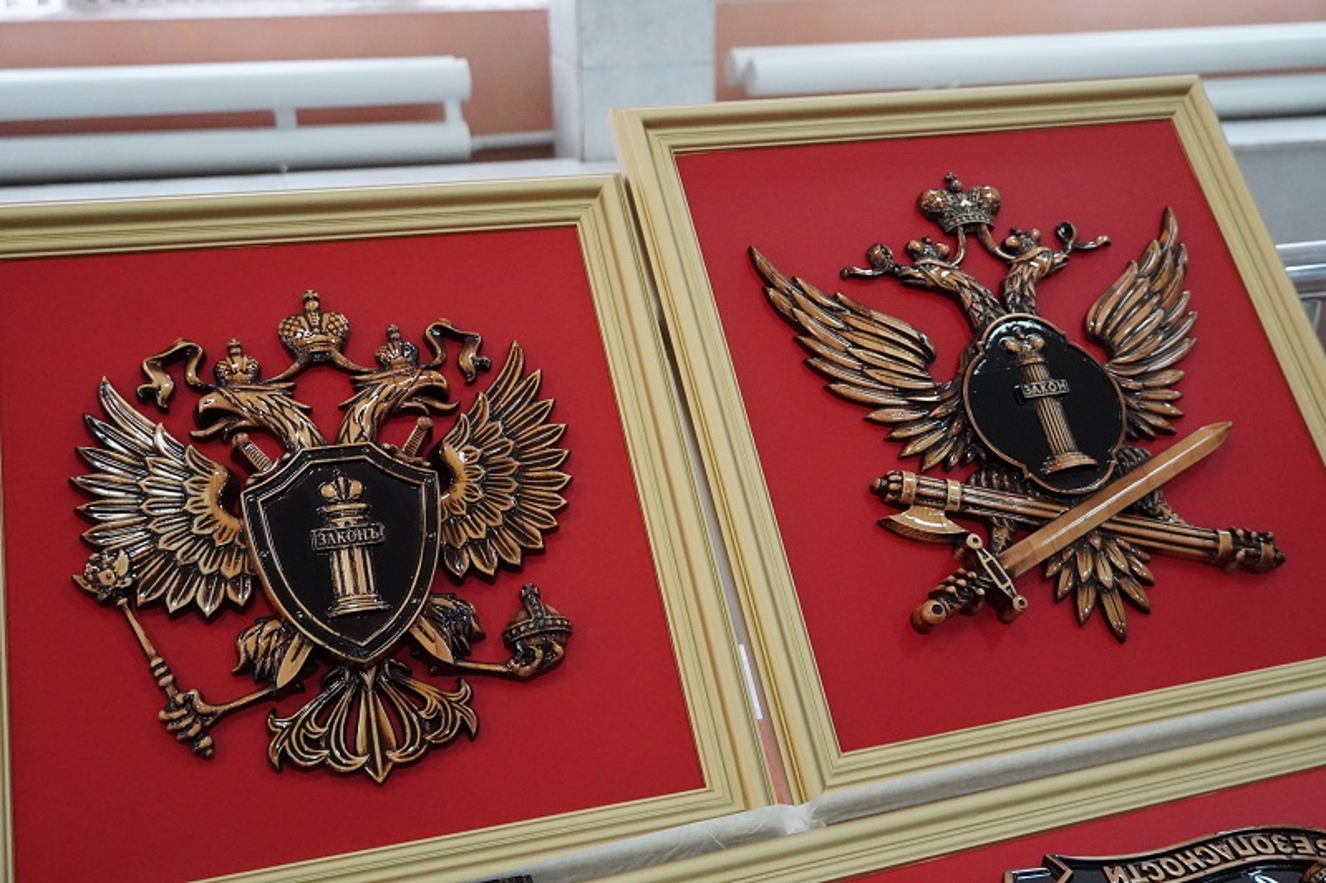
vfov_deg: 34.2
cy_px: 442
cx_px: 663
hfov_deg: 49.6
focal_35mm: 39
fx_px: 1436
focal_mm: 26
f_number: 4
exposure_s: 1/160
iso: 5000
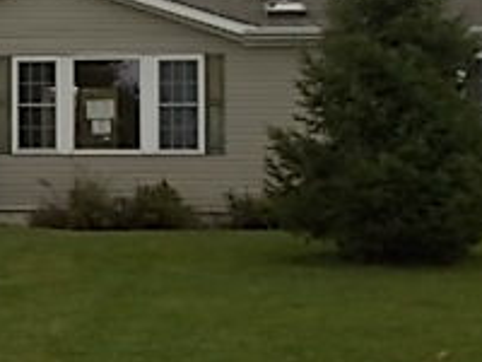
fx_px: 1518
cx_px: -99
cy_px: 101
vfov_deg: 13.5
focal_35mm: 109
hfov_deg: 17.2
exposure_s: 1/125
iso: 80
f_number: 3.6
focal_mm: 6
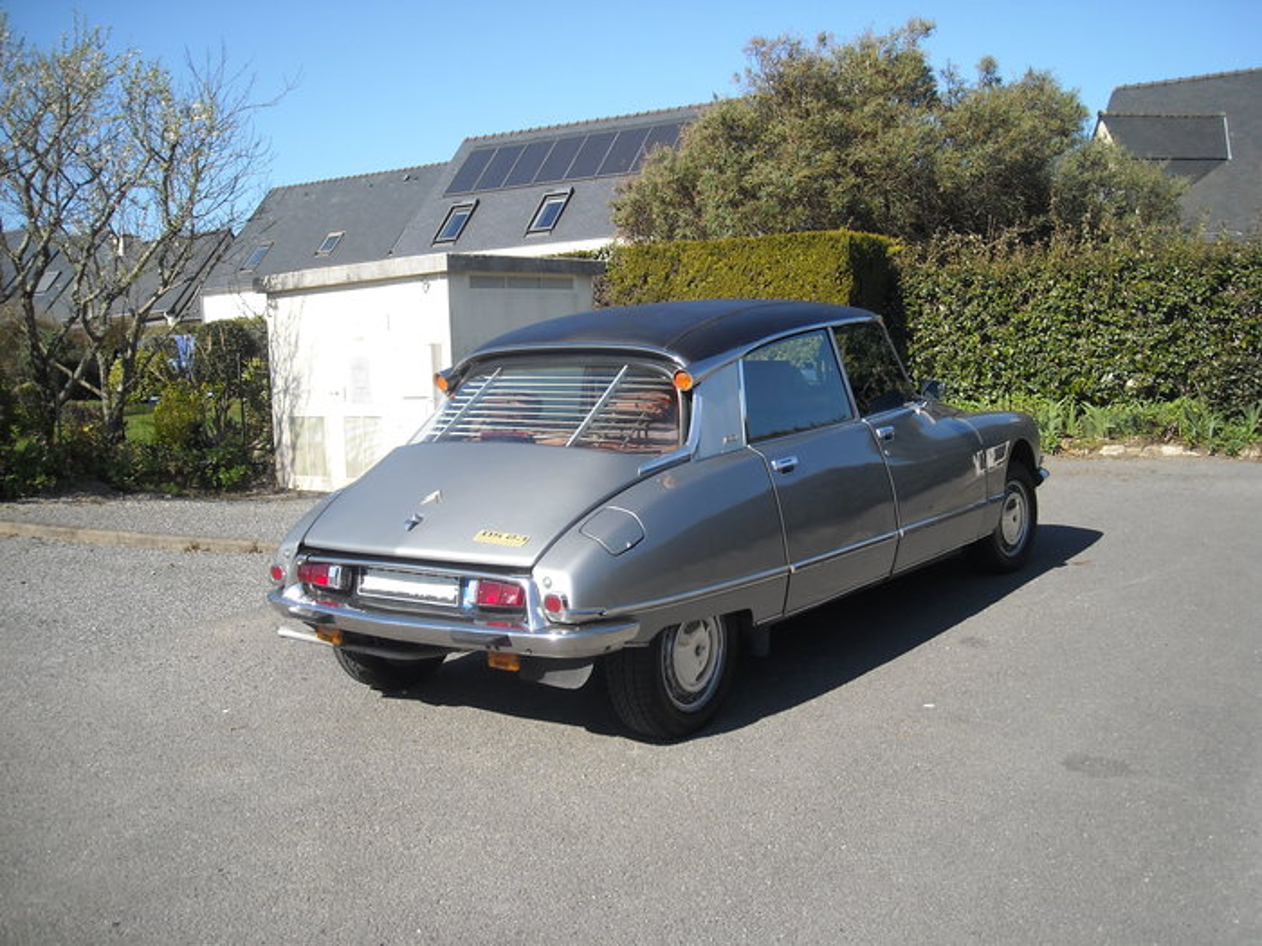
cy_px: 473
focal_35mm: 35
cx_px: 631
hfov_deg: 52.6
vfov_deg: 40.7
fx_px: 1276
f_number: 5.6
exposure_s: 1/201
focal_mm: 5.7
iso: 64
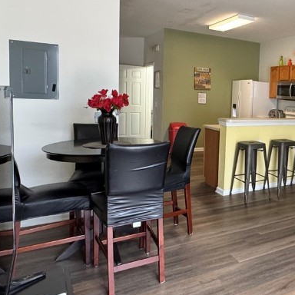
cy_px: 121
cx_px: 271
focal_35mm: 33
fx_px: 318
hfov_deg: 44.7
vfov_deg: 49.5
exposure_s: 1/60
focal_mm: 2.22
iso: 250
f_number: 2.2
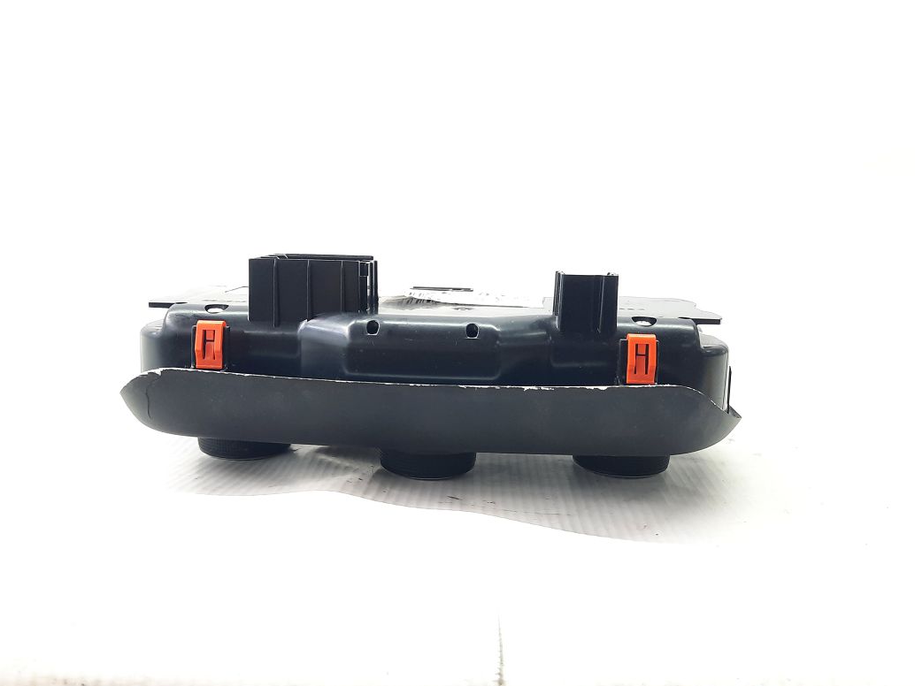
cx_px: 431
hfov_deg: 61.6
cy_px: 347
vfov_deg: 48.2
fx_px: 767
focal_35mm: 29
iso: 160
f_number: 2
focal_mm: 4.6
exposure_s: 1/50
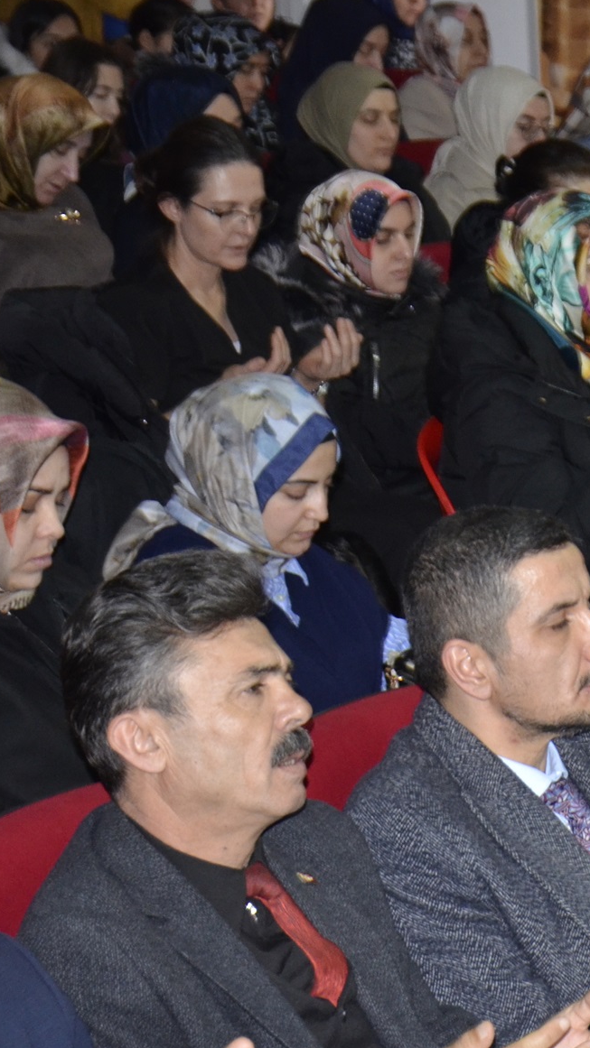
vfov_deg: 18.1
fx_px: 3286
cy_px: 621
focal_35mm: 118
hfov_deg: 9.7
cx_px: 1125
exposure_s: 1/60
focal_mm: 35
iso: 800
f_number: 4.2
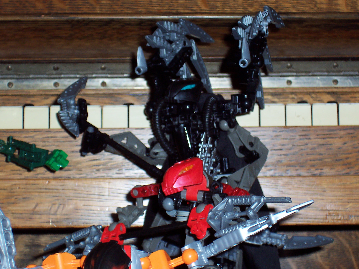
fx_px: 1151
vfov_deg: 13.3
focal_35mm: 111
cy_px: 134
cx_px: 180
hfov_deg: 17.7
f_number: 4.8
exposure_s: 1/90
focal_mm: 16.8
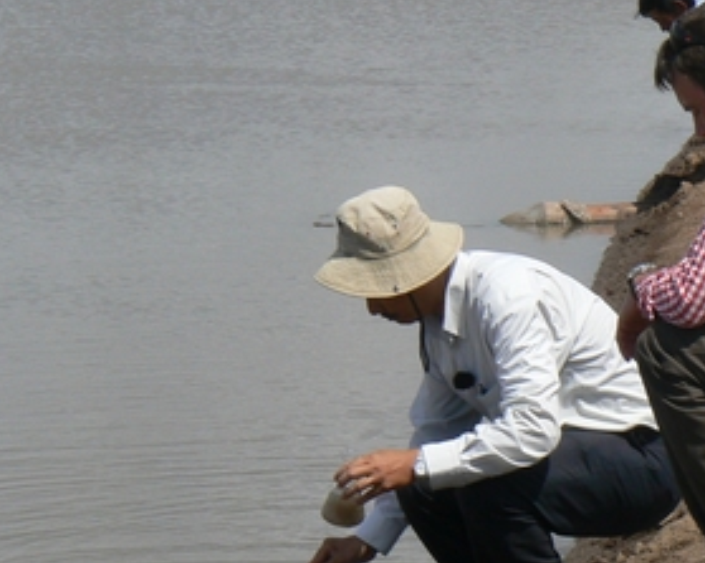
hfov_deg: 8.4
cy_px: 316
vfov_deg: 6.8
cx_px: 515
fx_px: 4776
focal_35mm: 229
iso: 80
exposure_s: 1/500
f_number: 8
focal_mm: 18.2
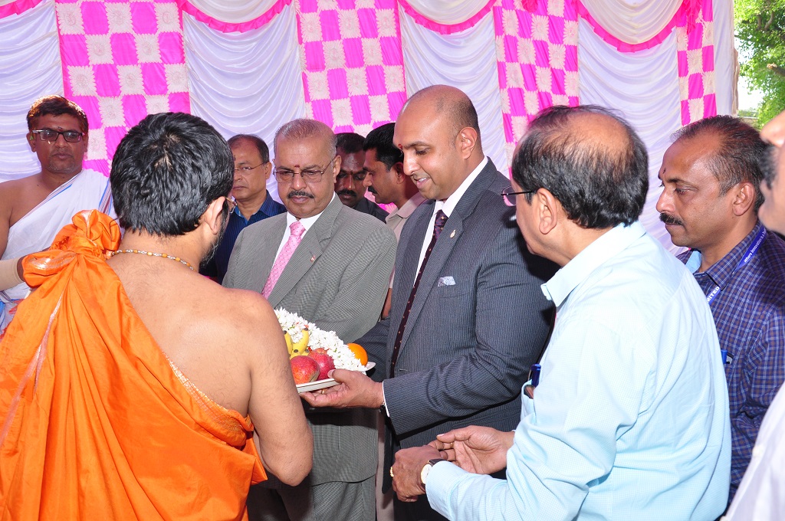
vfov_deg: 31.8
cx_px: 392
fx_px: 915
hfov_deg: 46.5
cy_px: 260
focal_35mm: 42
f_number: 7.1
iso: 500
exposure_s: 1/125
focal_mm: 28
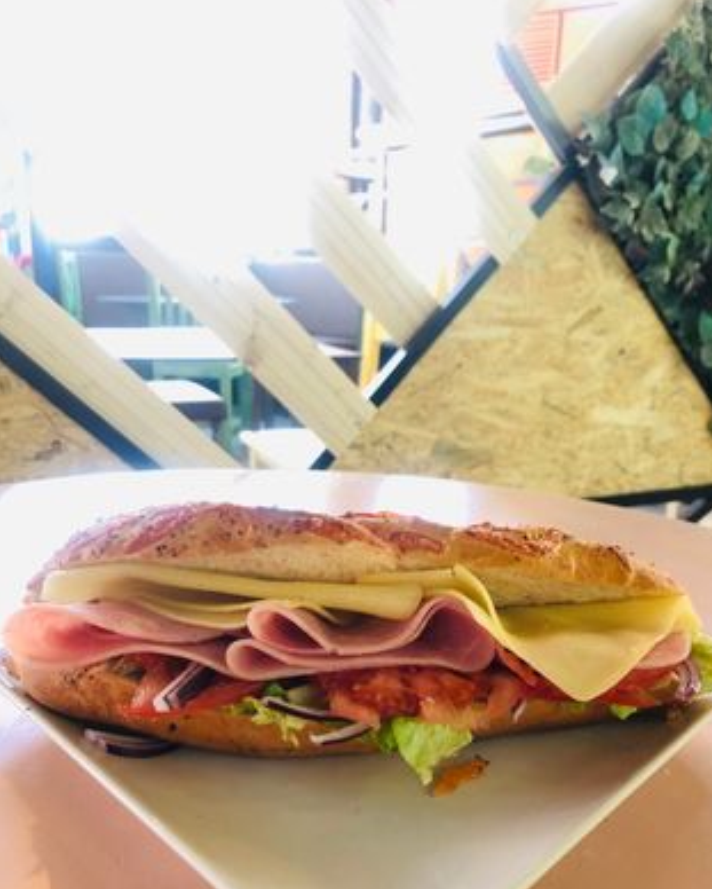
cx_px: 362
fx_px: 789
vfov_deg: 58.7
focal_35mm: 30
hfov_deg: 48.6
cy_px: 479
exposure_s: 1/17
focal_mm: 4
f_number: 1.8
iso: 40
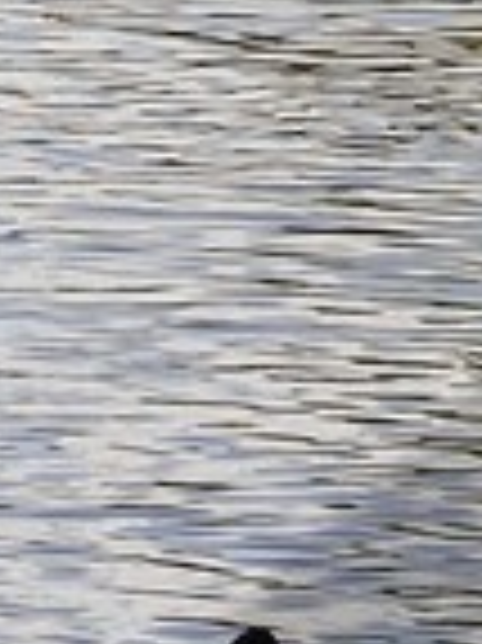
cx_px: -775
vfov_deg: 2.6
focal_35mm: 753
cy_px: -734
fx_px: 14001
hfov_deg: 2.0
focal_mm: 70
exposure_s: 1/400
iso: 400
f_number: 13
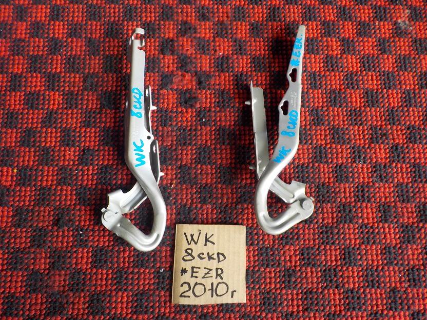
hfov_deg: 60.0
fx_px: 370
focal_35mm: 30
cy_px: 160
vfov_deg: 46.8
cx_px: 214
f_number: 3.3
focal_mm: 4.1
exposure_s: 1/60
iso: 125
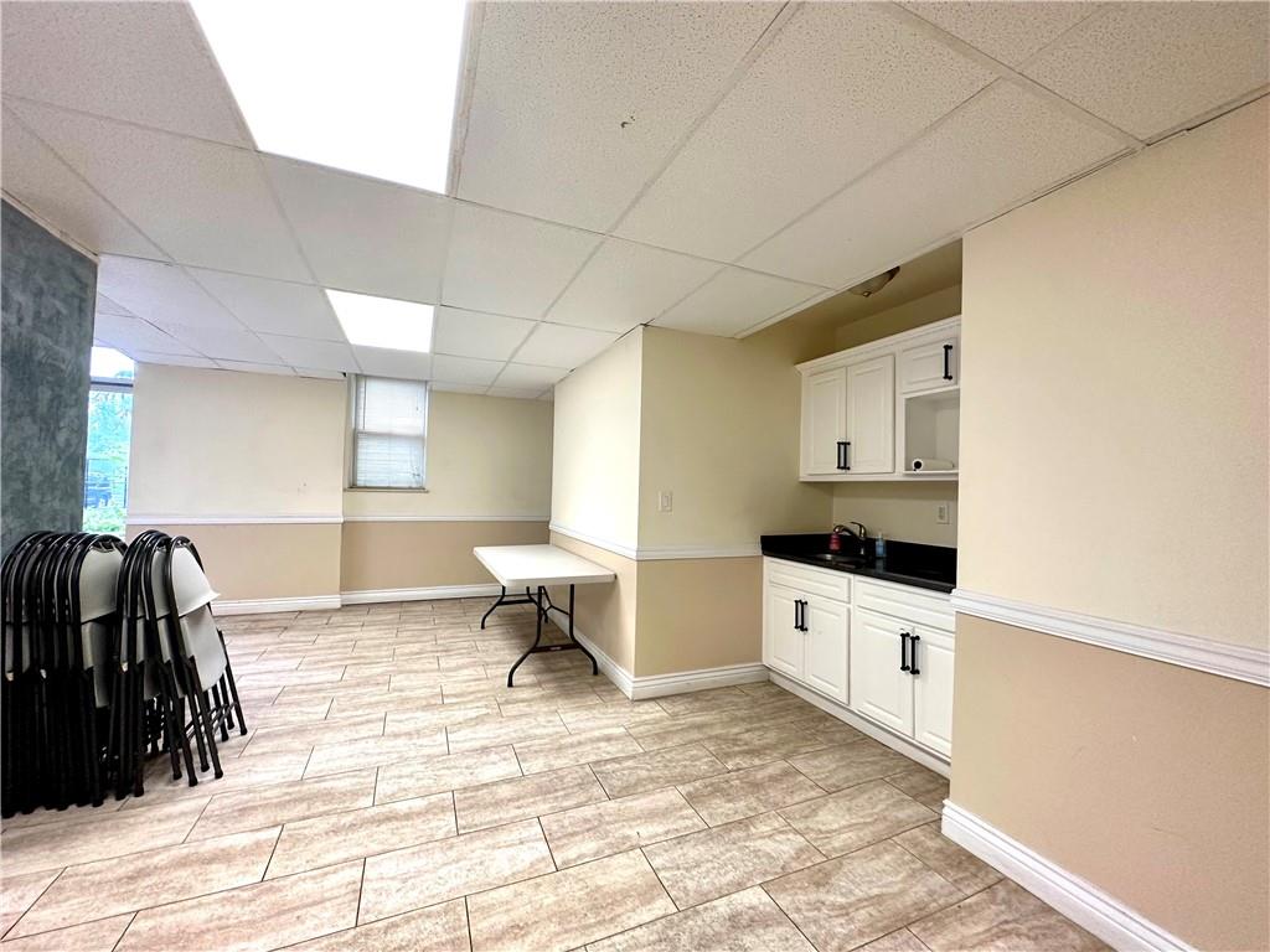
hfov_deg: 102.1
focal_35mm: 14
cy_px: 476
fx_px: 514
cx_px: 635
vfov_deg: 85.7
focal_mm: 2.22
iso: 250
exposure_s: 1/120
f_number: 2.2
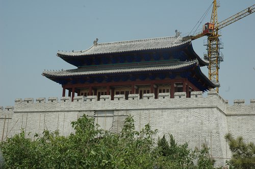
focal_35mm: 60
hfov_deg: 33.4
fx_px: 424
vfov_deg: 22.6
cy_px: 84
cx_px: 128
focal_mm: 40
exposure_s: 1/400
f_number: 10
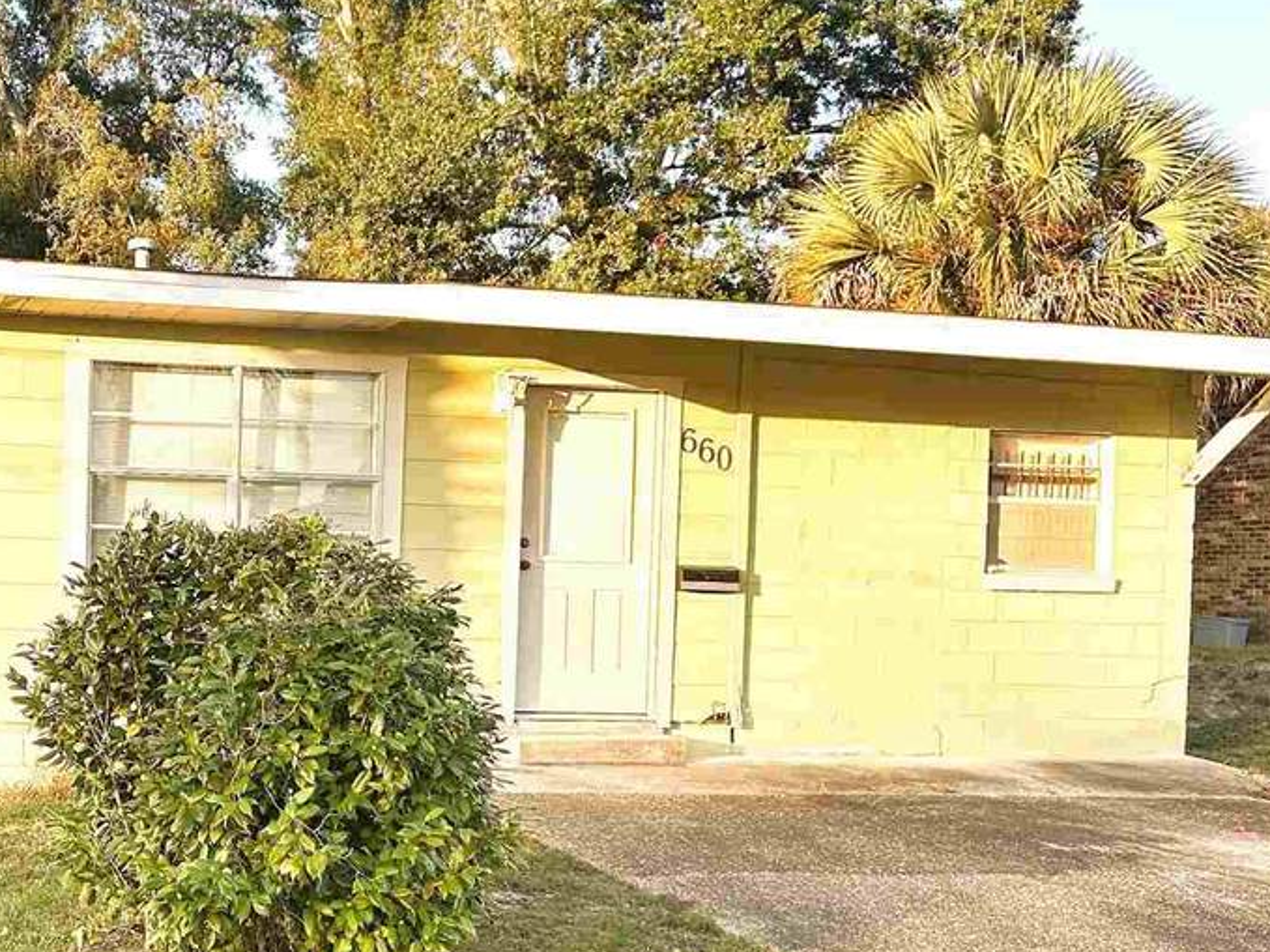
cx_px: 127
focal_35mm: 49
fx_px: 1797
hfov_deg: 36.5
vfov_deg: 29.4
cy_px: 645
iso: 50
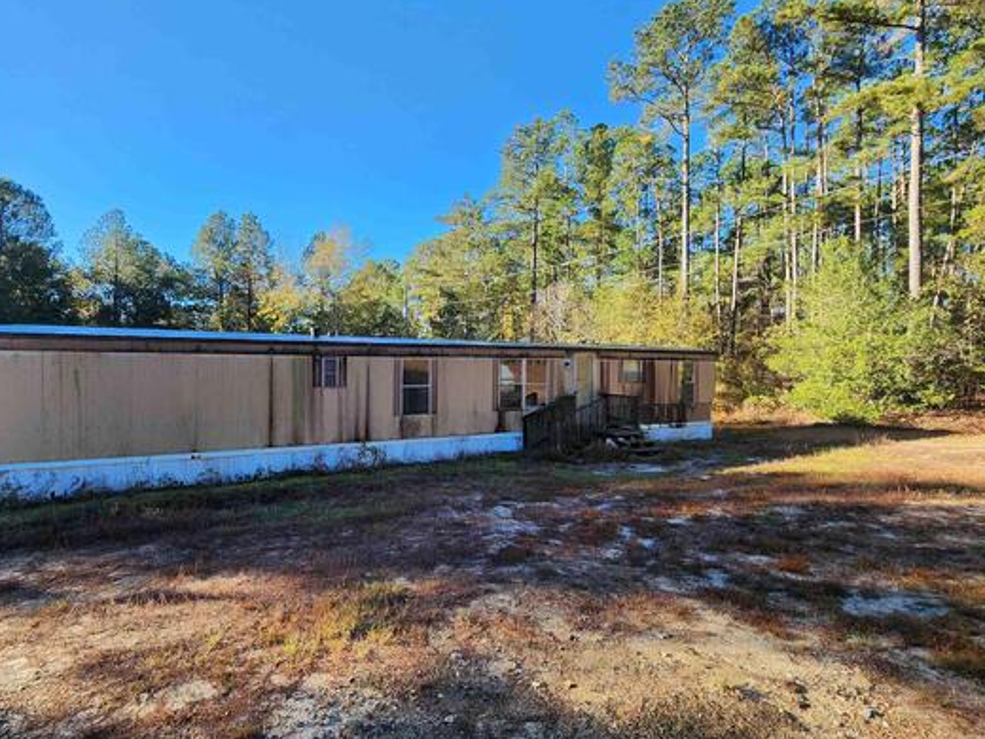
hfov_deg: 93.5
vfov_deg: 78.1
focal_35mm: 16
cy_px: 366
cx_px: 403
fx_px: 455
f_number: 2.2
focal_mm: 2.2
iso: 50
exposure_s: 1/556
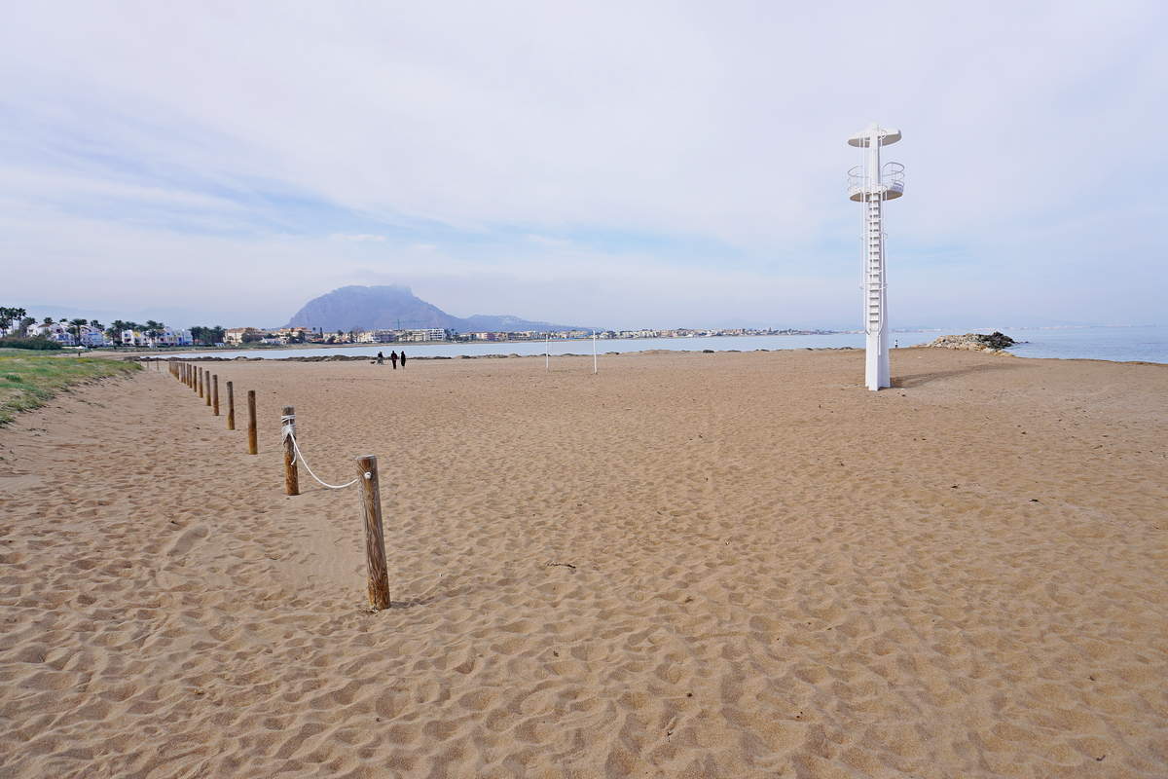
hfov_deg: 73.7
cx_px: 584
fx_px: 779
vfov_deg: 53.1
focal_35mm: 24
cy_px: 390
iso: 100
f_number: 5
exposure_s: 1/800
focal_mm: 16
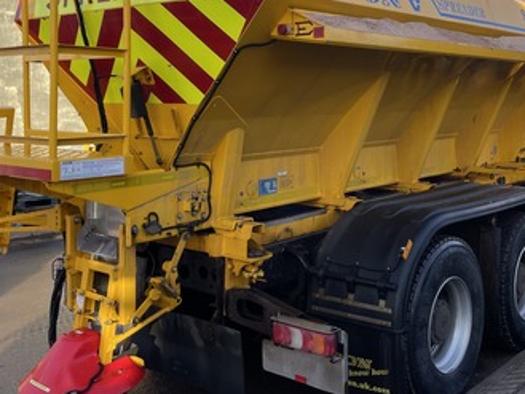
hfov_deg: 41.9
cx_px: 306
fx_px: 683
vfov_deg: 31.9
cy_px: 120
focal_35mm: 45
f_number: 1.6
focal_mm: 4.2
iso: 32
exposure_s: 1/1221
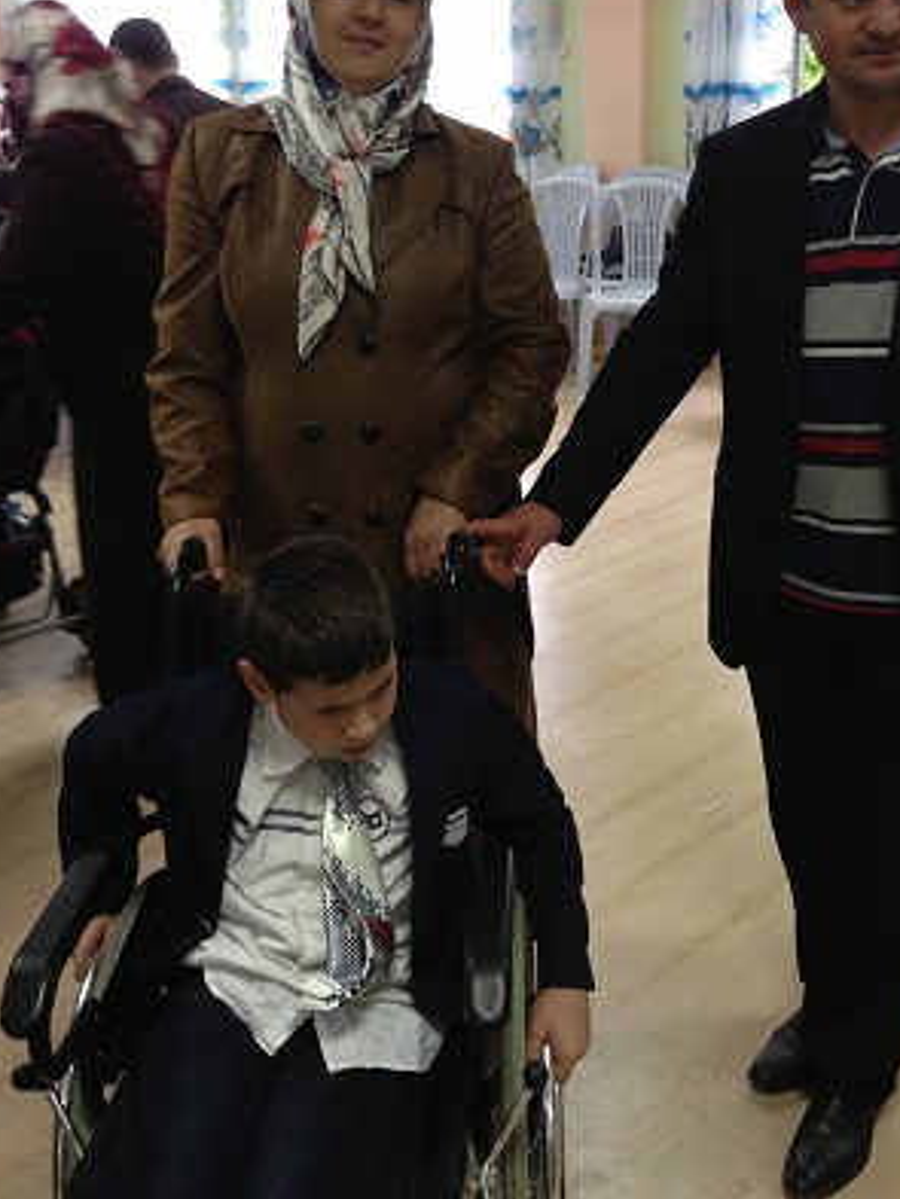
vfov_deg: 44.5
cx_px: 523
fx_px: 1455
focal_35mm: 42
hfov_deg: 34.3
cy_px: 476
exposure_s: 1/20
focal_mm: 4.13
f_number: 2.4
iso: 160
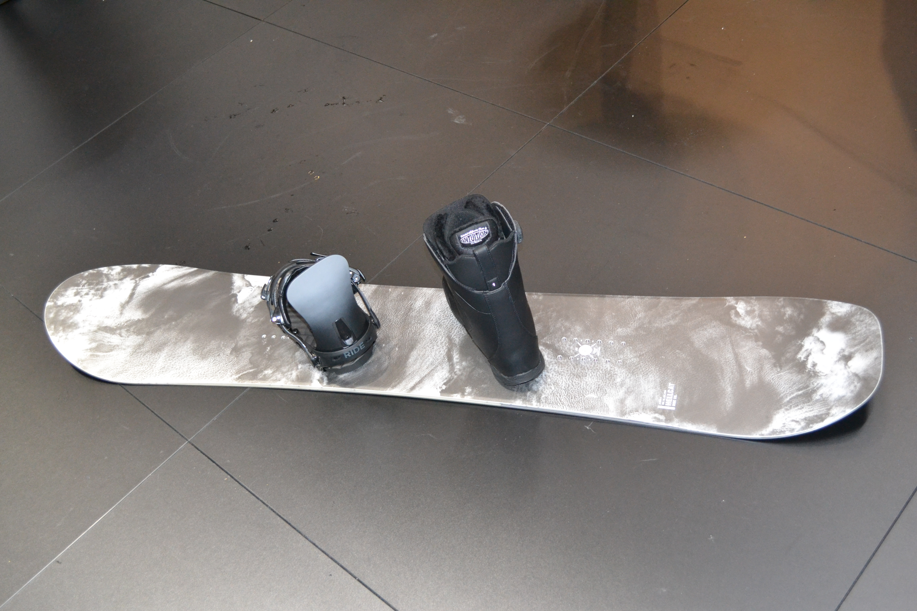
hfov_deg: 49.6
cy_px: 306
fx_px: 993
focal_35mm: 39
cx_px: 458
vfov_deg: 34.2
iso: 2000
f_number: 4.2
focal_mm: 26
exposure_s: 1/60
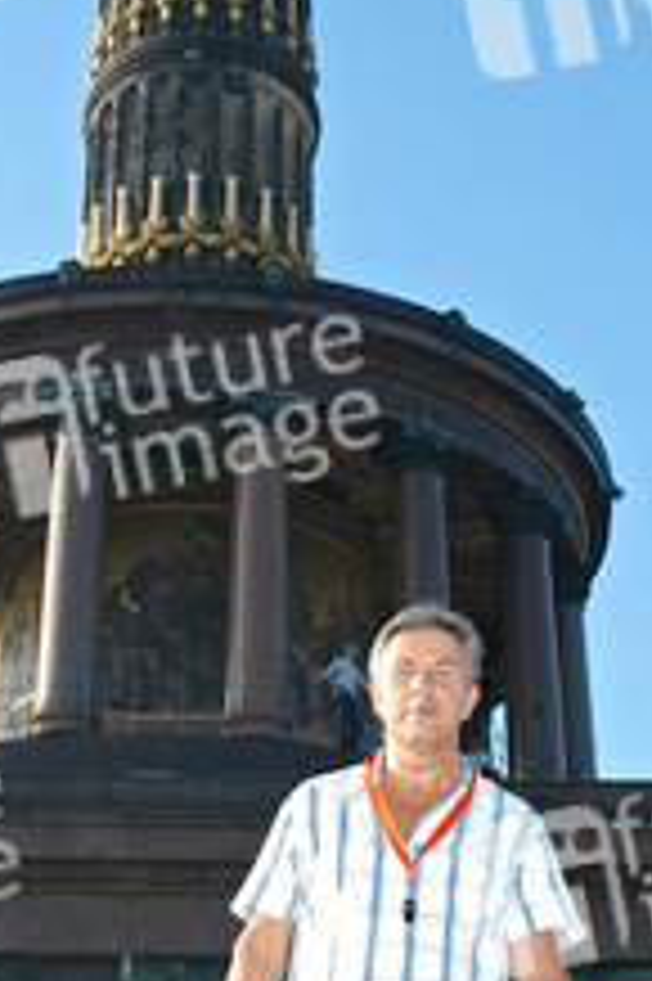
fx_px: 1796
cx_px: 279
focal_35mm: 66
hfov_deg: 20.6
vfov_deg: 30.3
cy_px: 648
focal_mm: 24
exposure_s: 1/180
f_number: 7.1
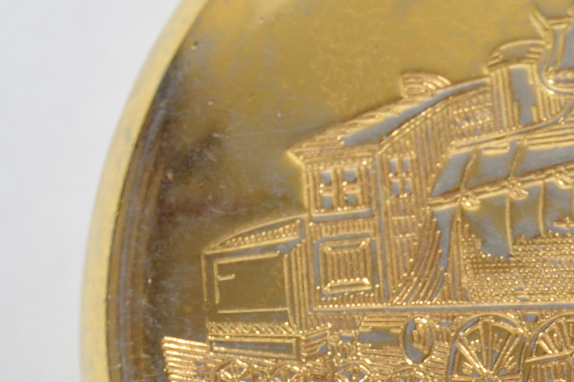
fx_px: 4072
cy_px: 267
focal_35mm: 256
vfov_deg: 5.4
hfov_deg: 7.9
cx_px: 781
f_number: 9
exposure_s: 1/160
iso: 400
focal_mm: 55
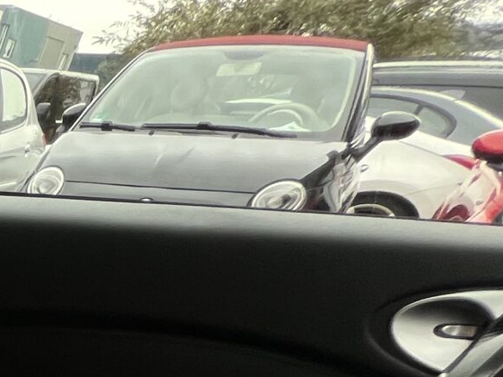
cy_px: 738
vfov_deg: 18.2
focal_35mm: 57
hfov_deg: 18.4
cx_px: -543
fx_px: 828
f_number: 1.8
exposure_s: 1/99
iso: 80
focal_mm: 1.57
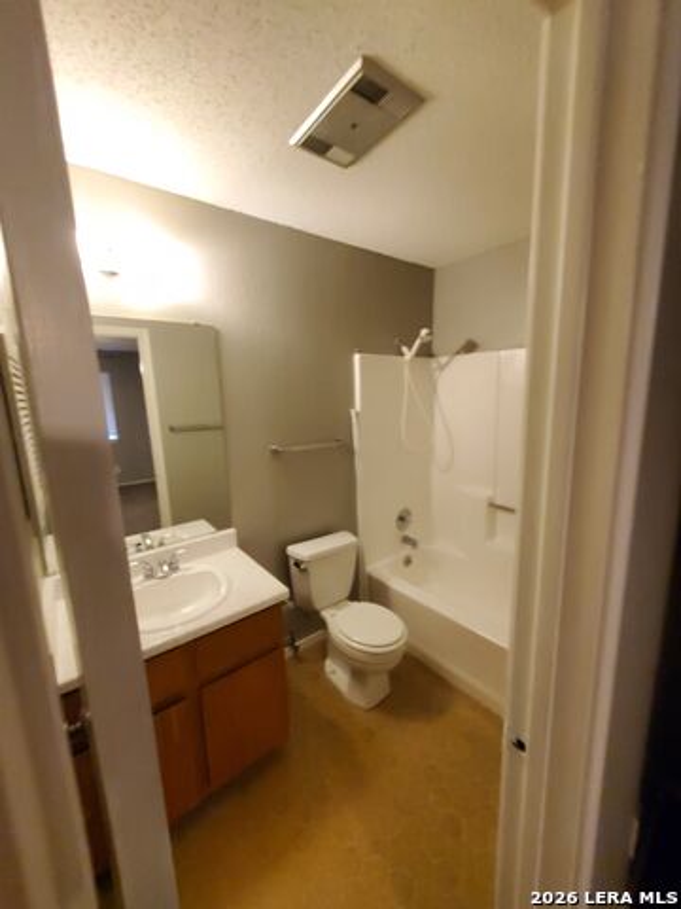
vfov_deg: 106.2
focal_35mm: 13
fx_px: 341
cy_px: 454
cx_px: 340
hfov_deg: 89.9
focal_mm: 1.8
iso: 500
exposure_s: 1/59
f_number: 2.2
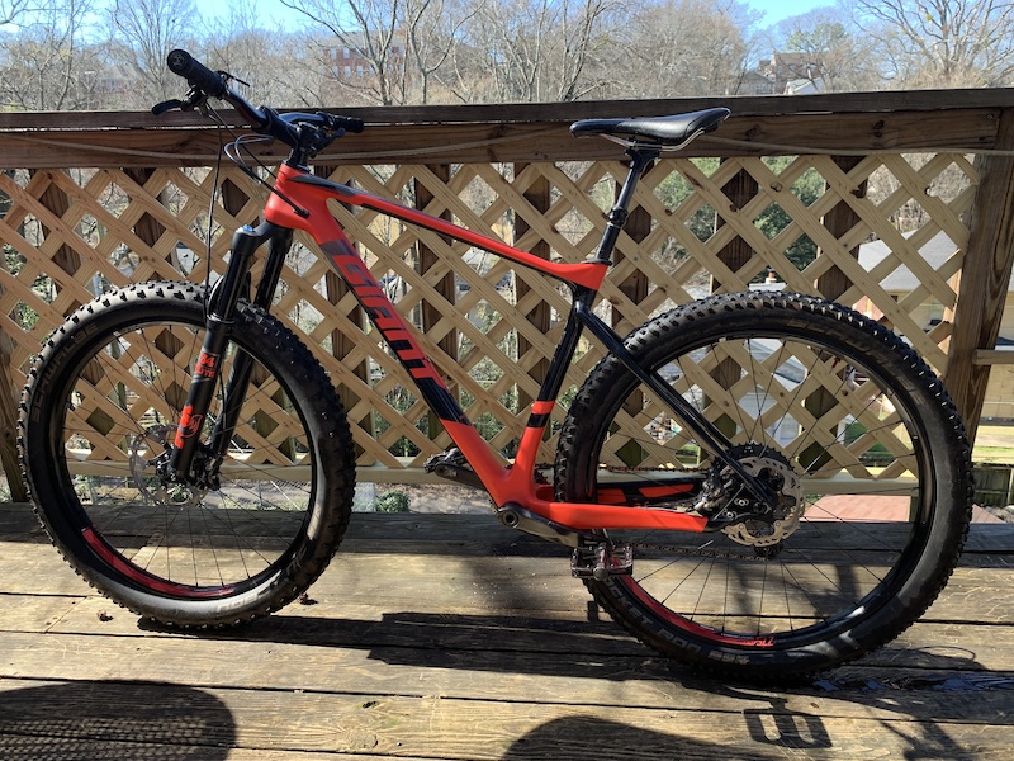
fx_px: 762
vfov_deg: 53.1
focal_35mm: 26
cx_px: 507
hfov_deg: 67.3
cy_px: 380
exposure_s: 1/197
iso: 25
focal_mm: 4.25
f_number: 1.8
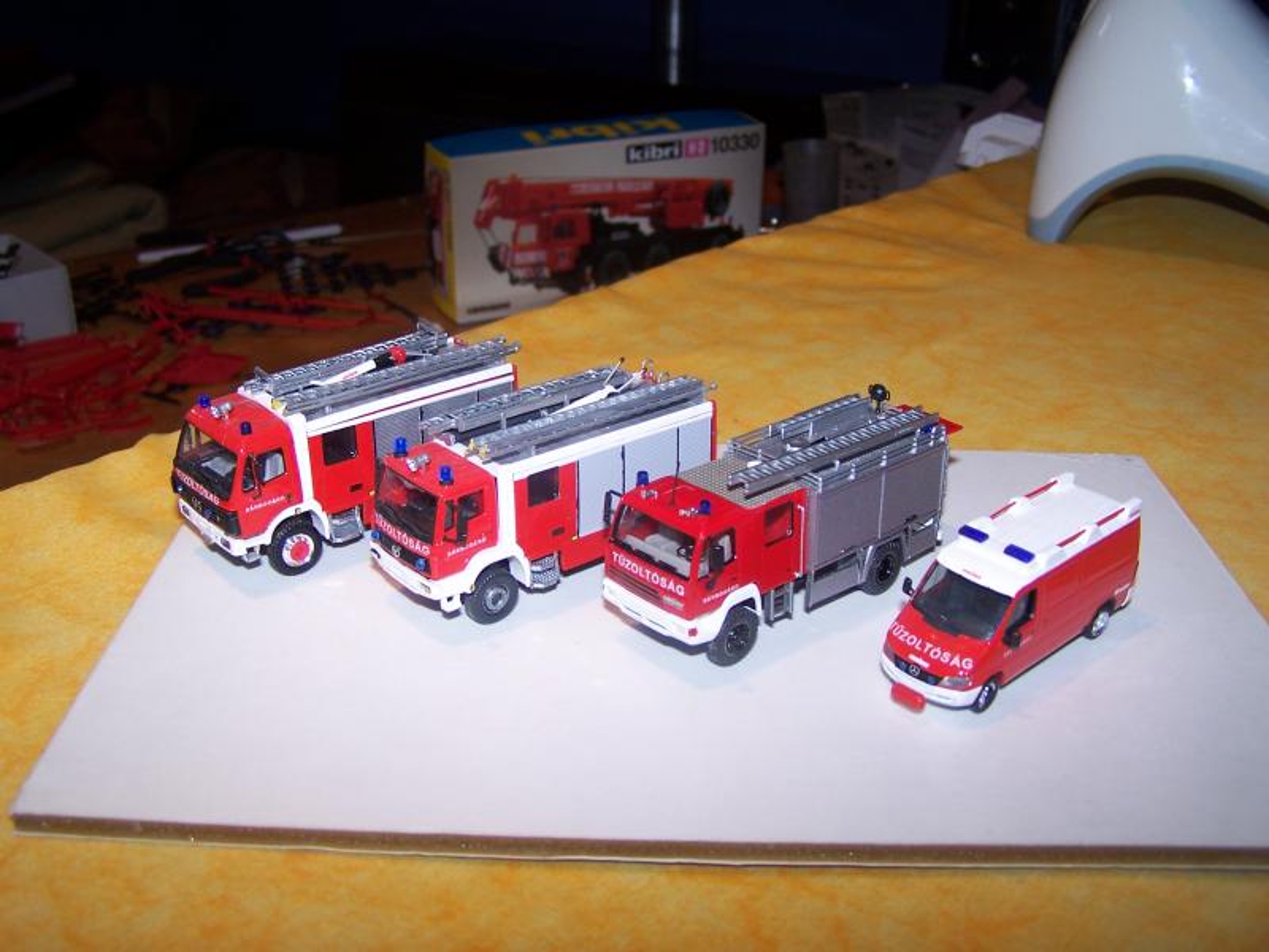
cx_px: 634
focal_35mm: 38
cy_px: 476
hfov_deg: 49.0
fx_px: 1393
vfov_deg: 37.7
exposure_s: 1/60
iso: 80
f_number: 2.8
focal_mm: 6.3
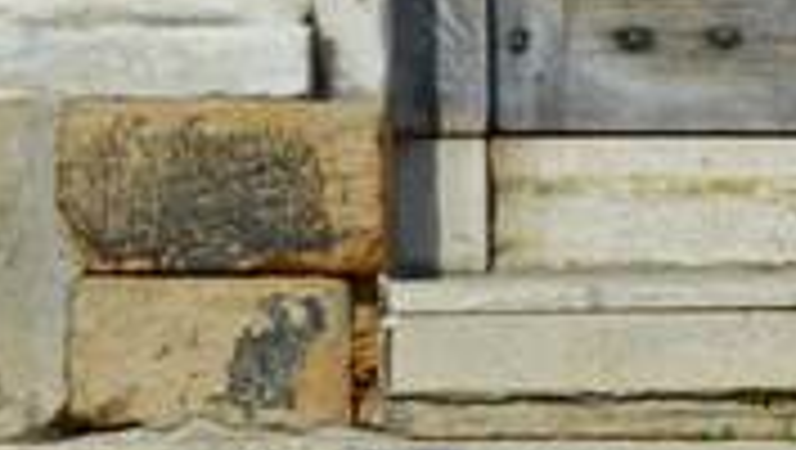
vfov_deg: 1.9
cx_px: 800
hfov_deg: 3.3
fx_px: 13607
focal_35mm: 644
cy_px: -954
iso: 100
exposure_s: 1/250
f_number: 8
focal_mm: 62
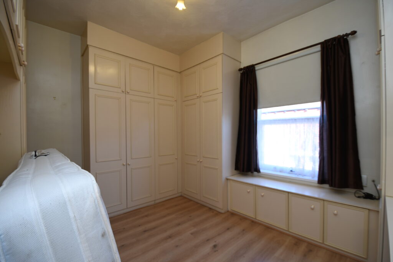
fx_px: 164
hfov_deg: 100.4
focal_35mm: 15
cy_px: 131
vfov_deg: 77.3
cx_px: 196
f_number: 3.5
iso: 100
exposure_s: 1/25
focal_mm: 10
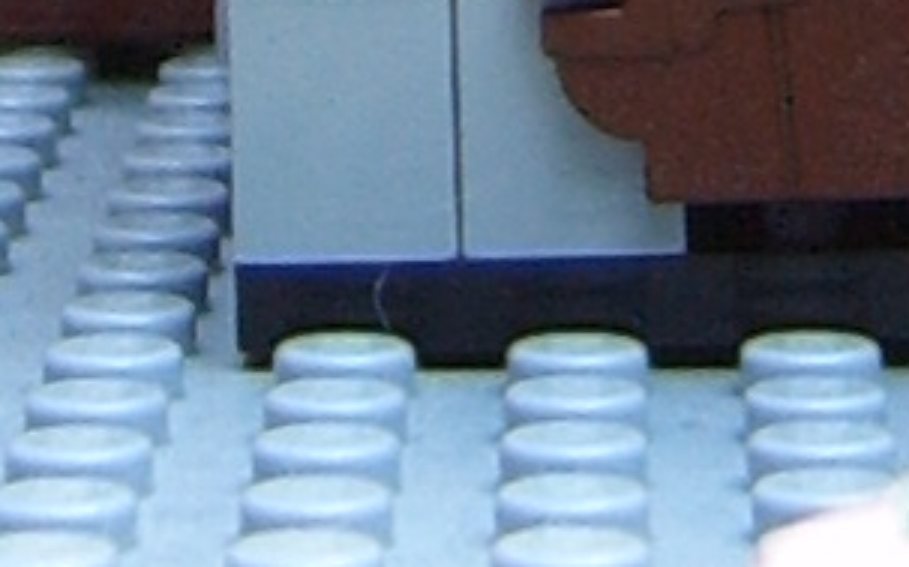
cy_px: -1506
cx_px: 555
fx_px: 7279
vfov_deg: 4.2
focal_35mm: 294
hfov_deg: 7.1
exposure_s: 1/60
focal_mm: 6.2
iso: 63
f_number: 2.9
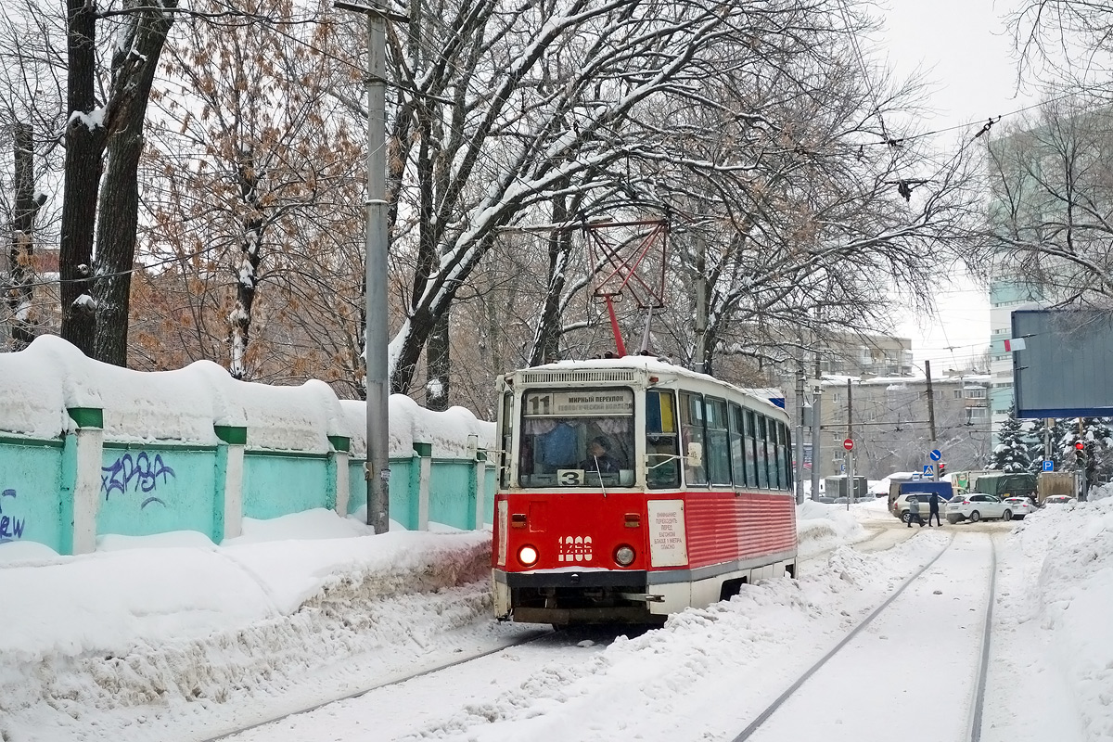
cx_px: 556
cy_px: 371
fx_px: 1886
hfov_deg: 32.9
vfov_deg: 22.3
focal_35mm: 61
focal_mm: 22.74
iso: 160
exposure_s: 1/500
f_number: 3.5
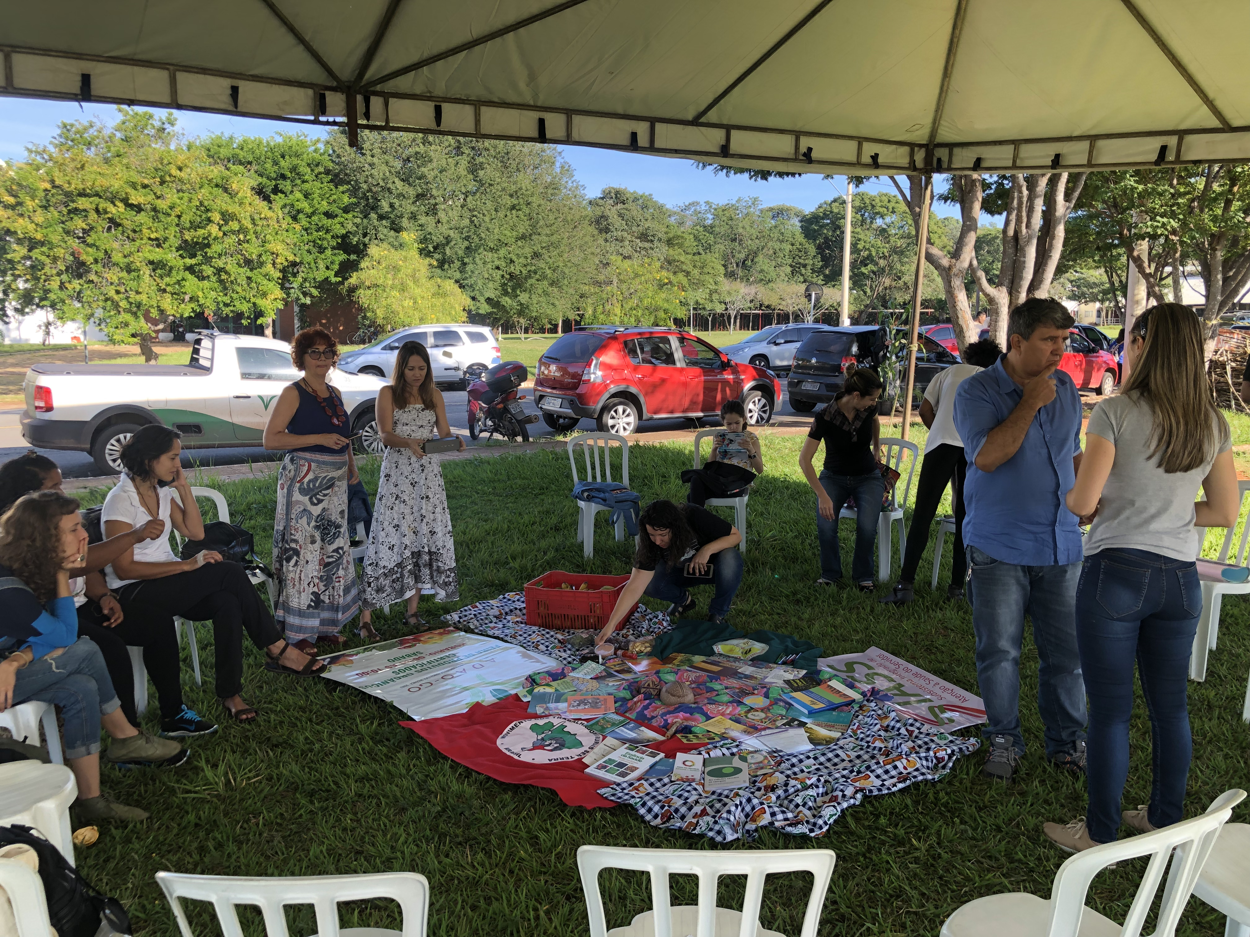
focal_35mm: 28
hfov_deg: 63.4
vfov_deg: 49.7
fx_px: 1011
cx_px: 625
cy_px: 468
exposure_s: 1/239
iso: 20
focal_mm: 3.99
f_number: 1.8
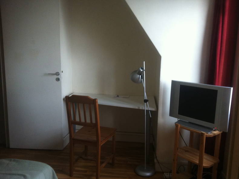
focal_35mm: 35
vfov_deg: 40.7
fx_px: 242
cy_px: 90
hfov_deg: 52.6
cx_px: 120
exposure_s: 1/15
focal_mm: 3.85
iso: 160
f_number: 2.8
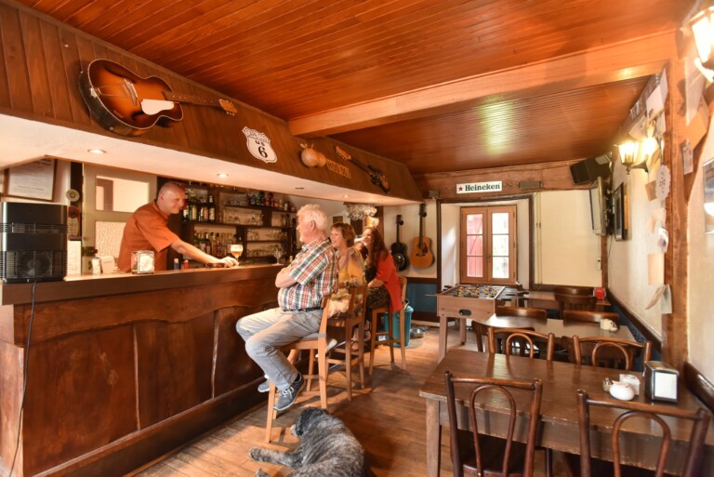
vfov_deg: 64.6
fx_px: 377
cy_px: 238
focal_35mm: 19
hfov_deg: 86.9
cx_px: 357
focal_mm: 19
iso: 800
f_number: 4
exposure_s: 1/20
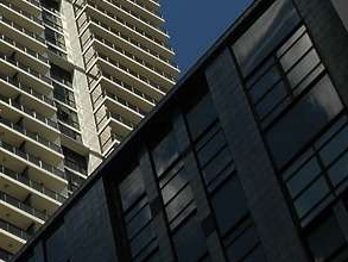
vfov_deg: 11.9
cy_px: 69
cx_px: -48
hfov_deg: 15.4
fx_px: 1247
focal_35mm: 124
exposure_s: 1/200
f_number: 10
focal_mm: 28
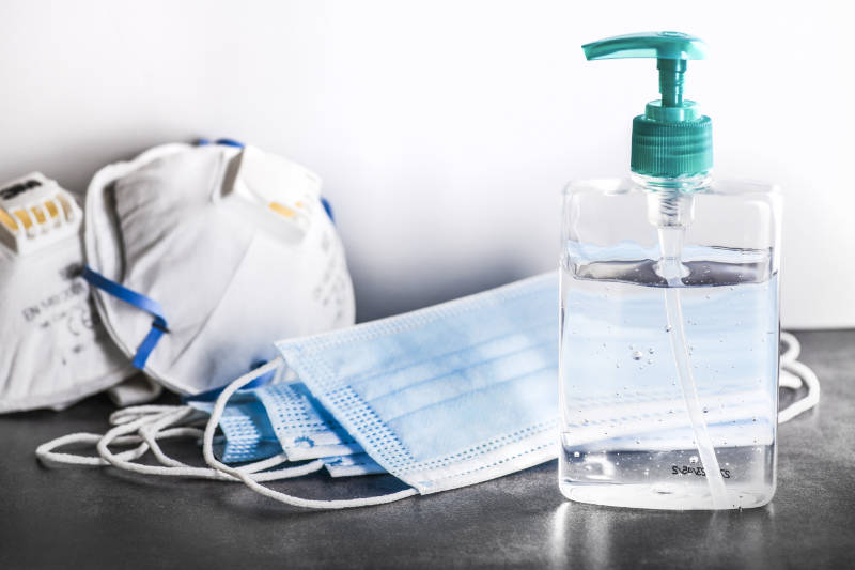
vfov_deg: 13.0
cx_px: 428
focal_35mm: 105
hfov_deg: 19.5
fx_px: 2493
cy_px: 285
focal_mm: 105
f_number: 8
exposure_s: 1/200
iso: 125
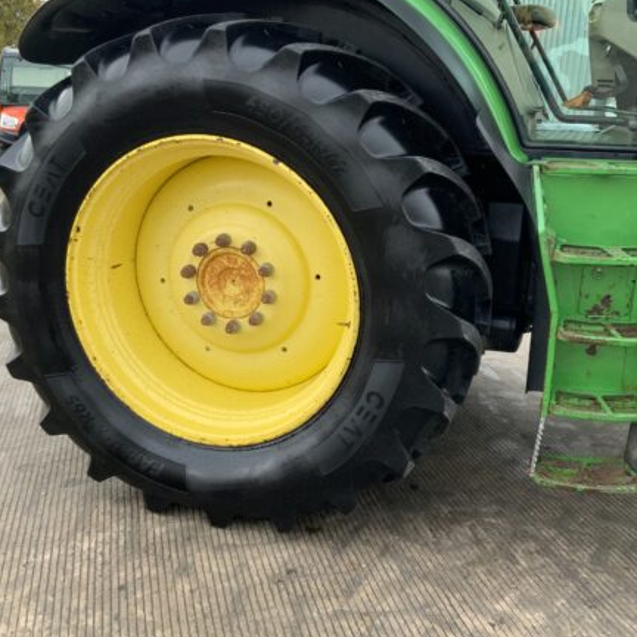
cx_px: 308
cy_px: 292
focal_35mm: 38
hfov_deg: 43.9
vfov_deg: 43.8
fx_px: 791
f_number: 1.8
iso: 50
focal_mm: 3
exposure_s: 1/122
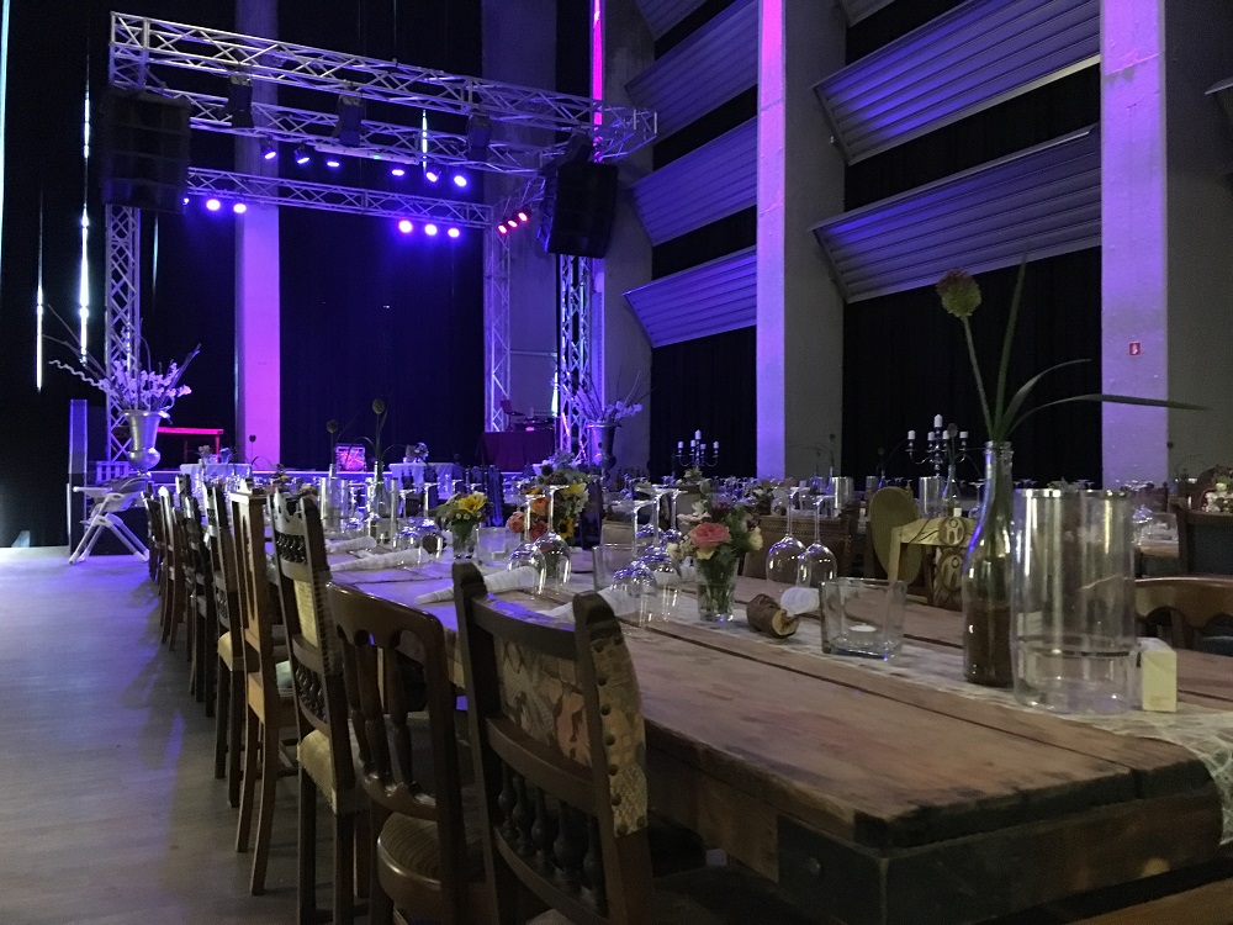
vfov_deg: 48.2
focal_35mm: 29
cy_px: 462
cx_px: 616
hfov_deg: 61.7
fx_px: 1033
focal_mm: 4.15
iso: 1000
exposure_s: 1/17
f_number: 2.2
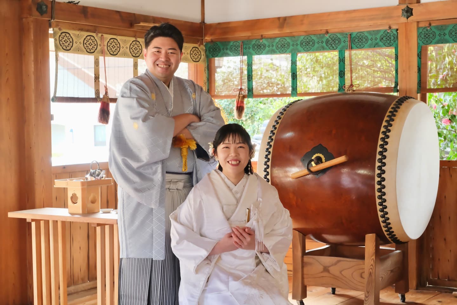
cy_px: 152
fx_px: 736
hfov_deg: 34.5
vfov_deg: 23.4
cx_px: 228
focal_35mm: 58
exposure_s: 1/80
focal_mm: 38.8
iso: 3200
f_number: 5.6
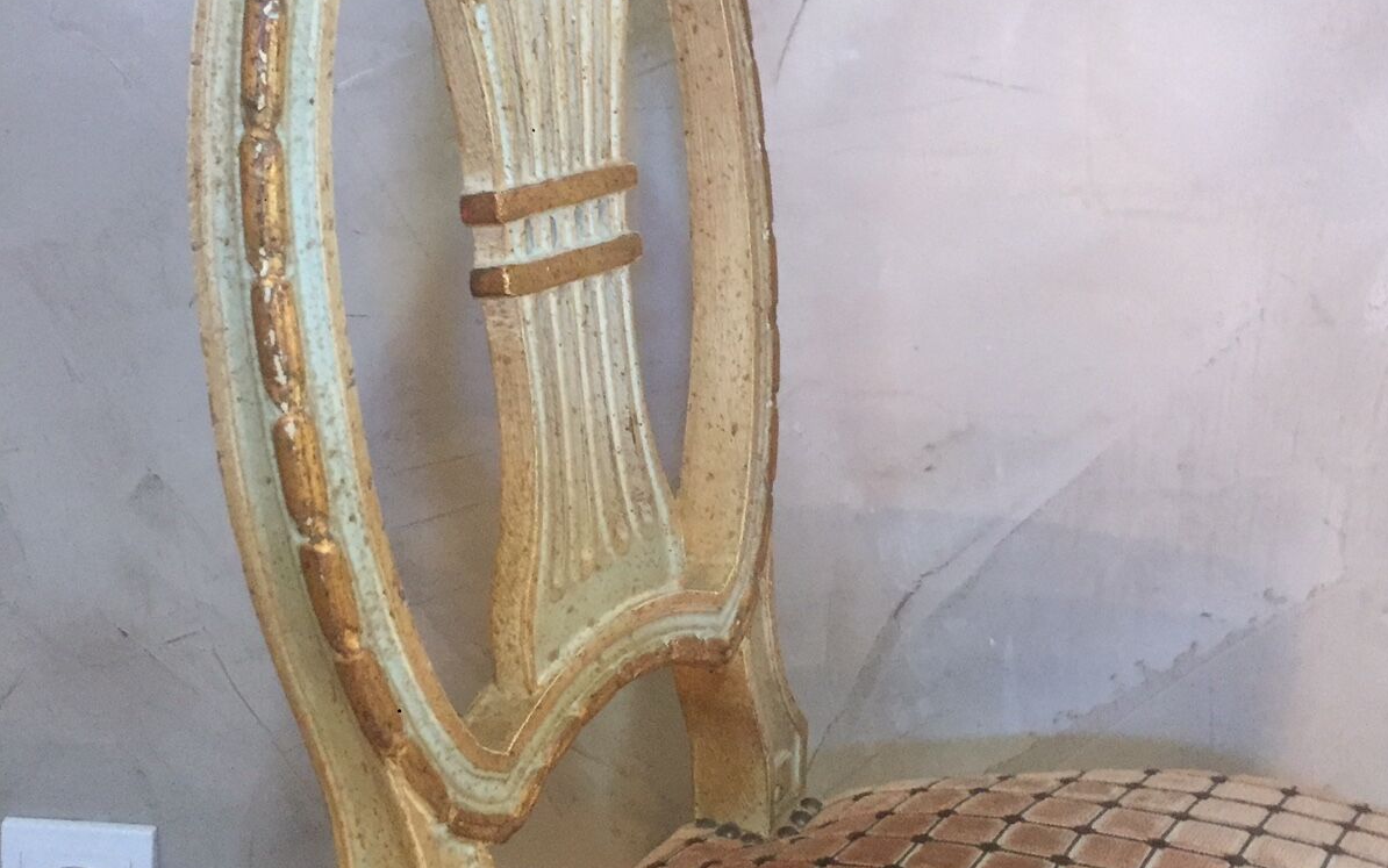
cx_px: 710
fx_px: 1589
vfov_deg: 30.5
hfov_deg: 47.2
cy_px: 394
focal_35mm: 42
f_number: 2.2
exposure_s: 1/25
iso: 250
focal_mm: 4.15
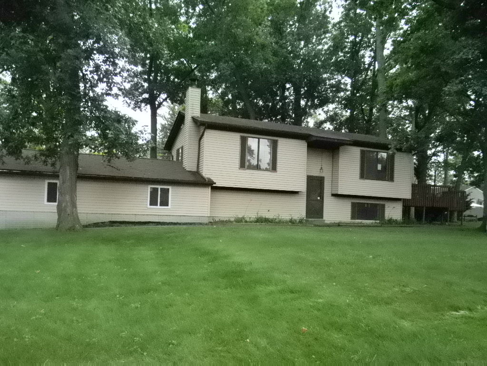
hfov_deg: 63.4
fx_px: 394
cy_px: 183
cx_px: 244
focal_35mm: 28
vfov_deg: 49.7
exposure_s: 1/698
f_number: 7
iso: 1600
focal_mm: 5
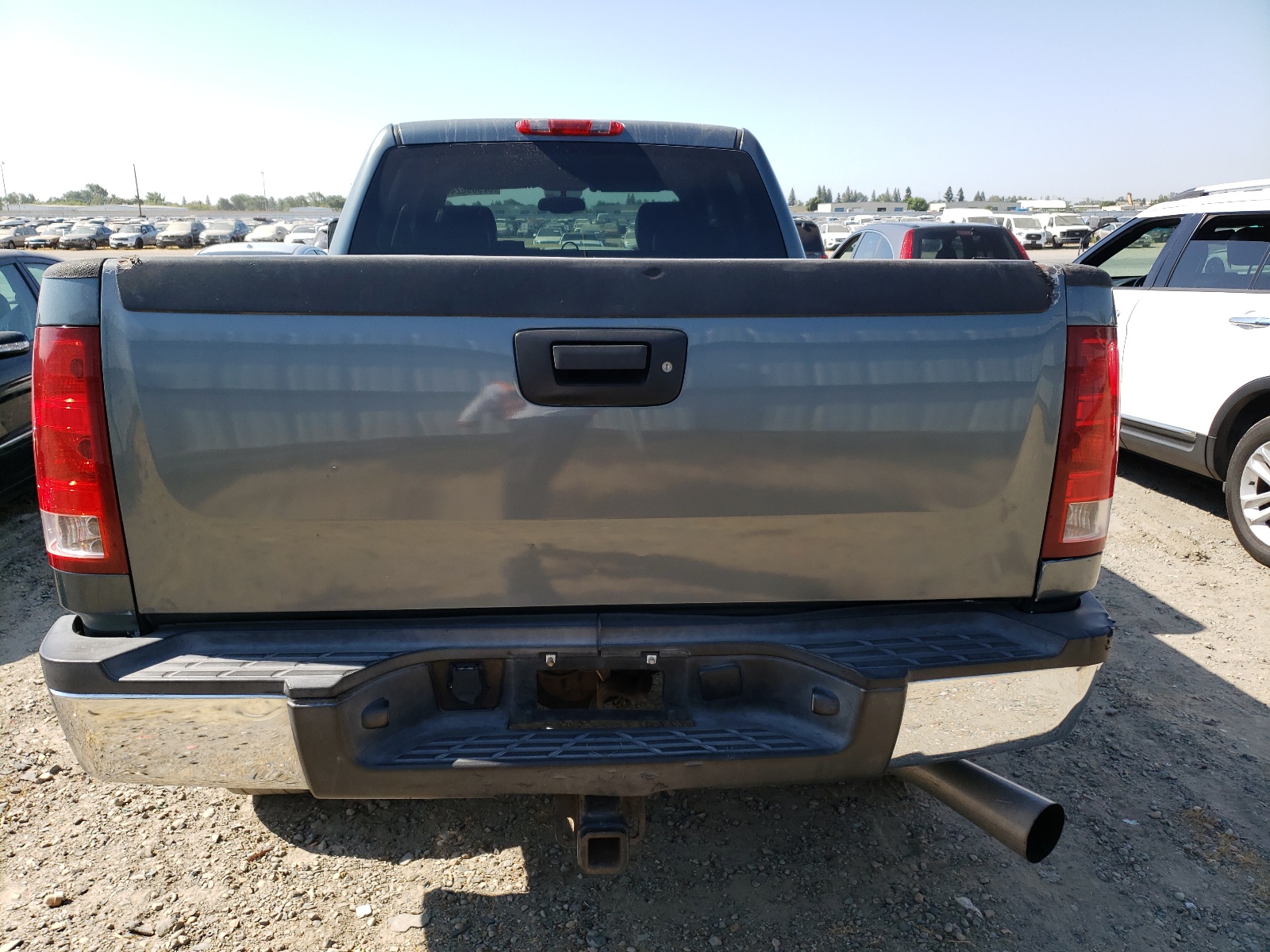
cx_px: 635
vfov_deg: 53.1
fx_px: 954
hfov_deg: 67.3
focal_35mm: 26
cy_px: 476
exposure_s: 1/1429
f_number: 1.5
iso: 50
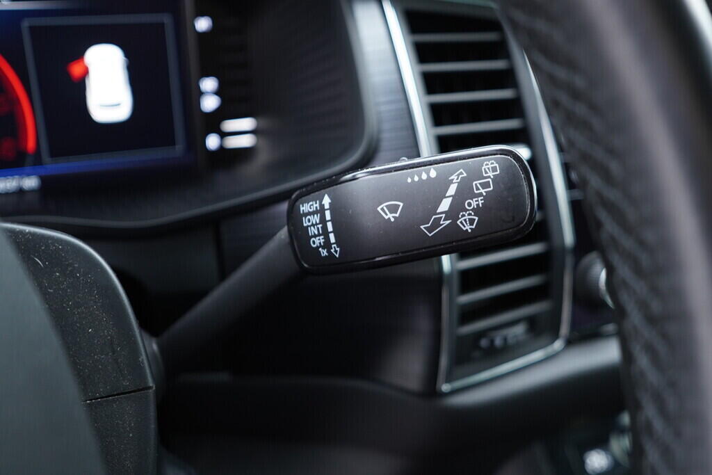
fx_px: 712
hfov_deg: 53.1
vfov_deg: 36.9
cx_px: 356
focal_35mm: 36
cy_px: 238
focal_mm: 24
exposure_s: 1/40
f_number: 2.8
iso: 500
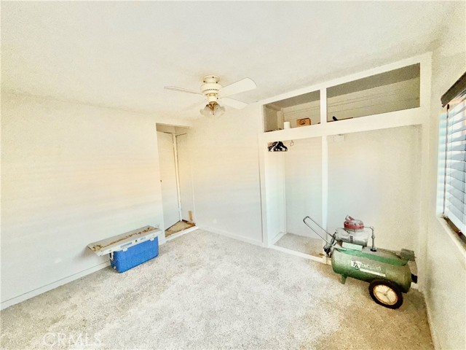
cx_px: 233
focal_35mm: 14
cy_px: 175
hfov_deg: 102.1
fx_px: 188
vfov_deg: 85.7
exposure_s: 1/91
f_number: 2.2
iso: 160
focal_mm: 2.22
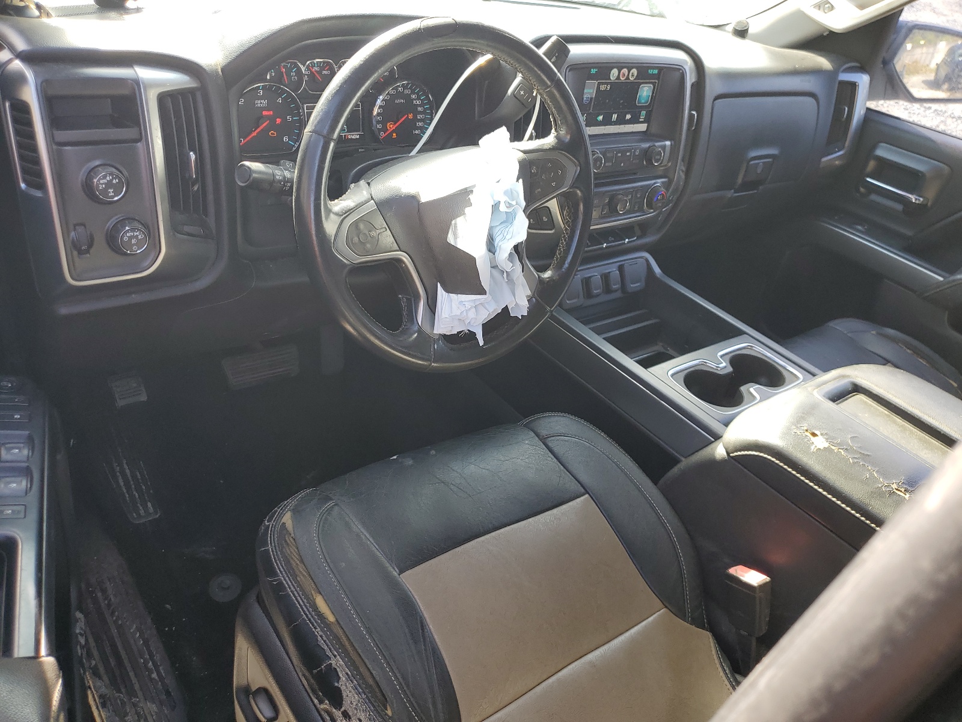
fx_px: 723
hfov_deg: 67.3
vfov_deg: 53.1
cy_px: 361
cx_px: 481
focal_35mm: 26
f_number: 1.5
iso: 52
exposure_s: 1/120
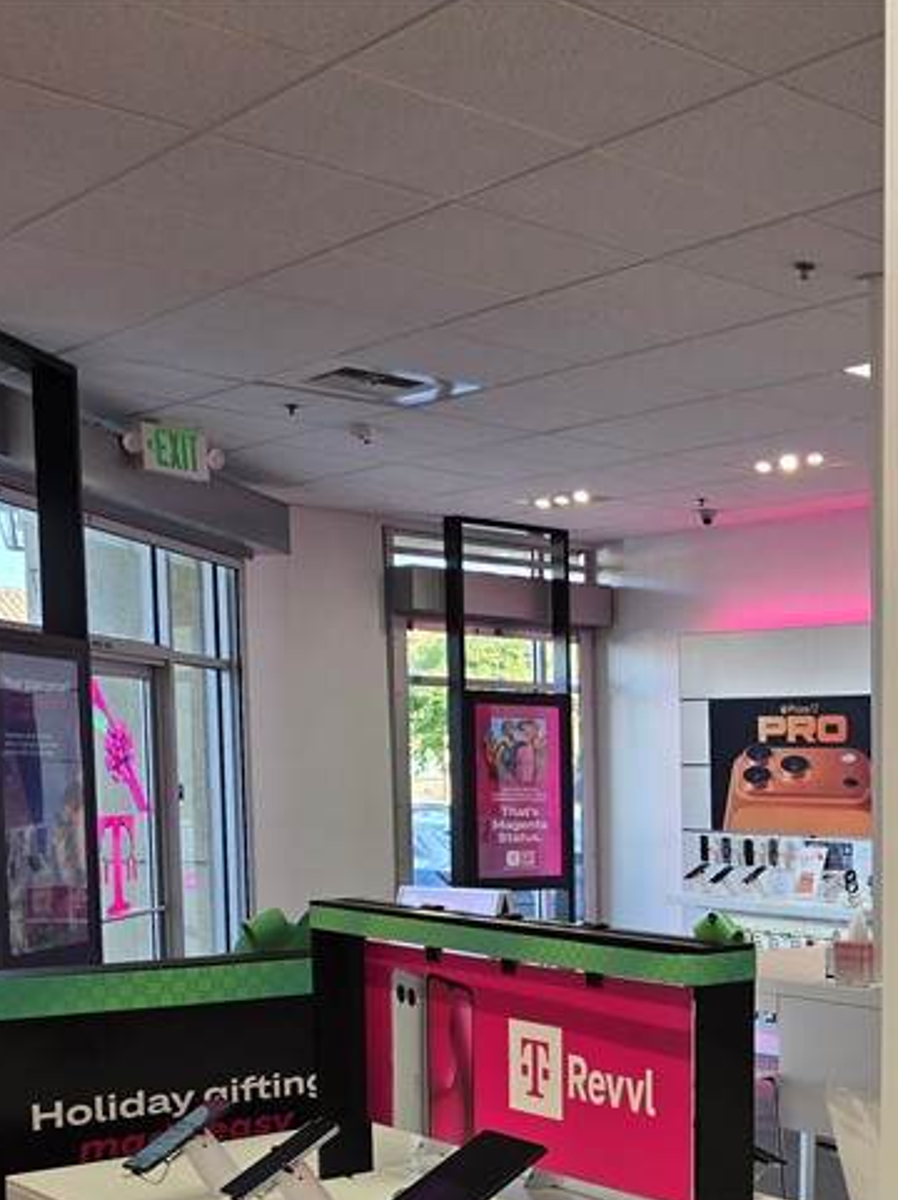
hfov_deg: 26.5
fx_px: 1697
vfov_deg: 37.6
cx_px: 1063
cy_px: 948
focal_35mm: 49
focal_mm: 6.3
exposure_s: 1/120
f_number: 1.7
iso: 32
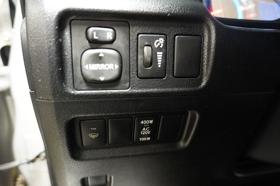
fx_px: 187
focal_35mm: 24
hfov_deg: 73.8
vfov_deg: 53.1
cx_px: 140
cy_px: 93
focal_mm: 16
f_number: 3.5
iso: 6400
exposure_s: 1/25
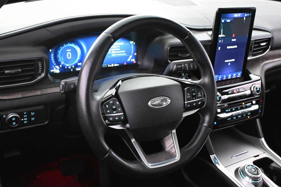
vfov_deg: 30.3
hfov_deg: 44.3
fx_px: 345
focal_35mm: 44
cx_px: 145
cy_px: 97
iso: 8000
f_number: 4.5
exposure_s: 1/40
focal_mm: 27.5
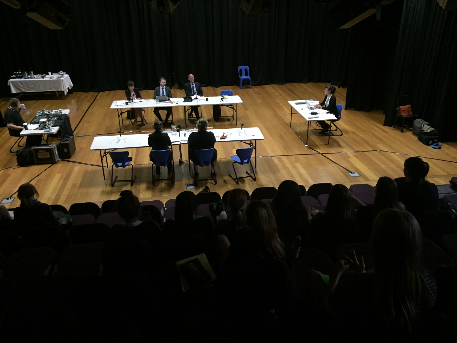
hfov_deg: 61.7
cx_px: 228
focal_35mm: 29
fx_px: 383
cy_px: 172
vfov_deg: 48.2
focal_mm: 4.15
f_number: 2.2
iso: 250
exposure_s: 1/17
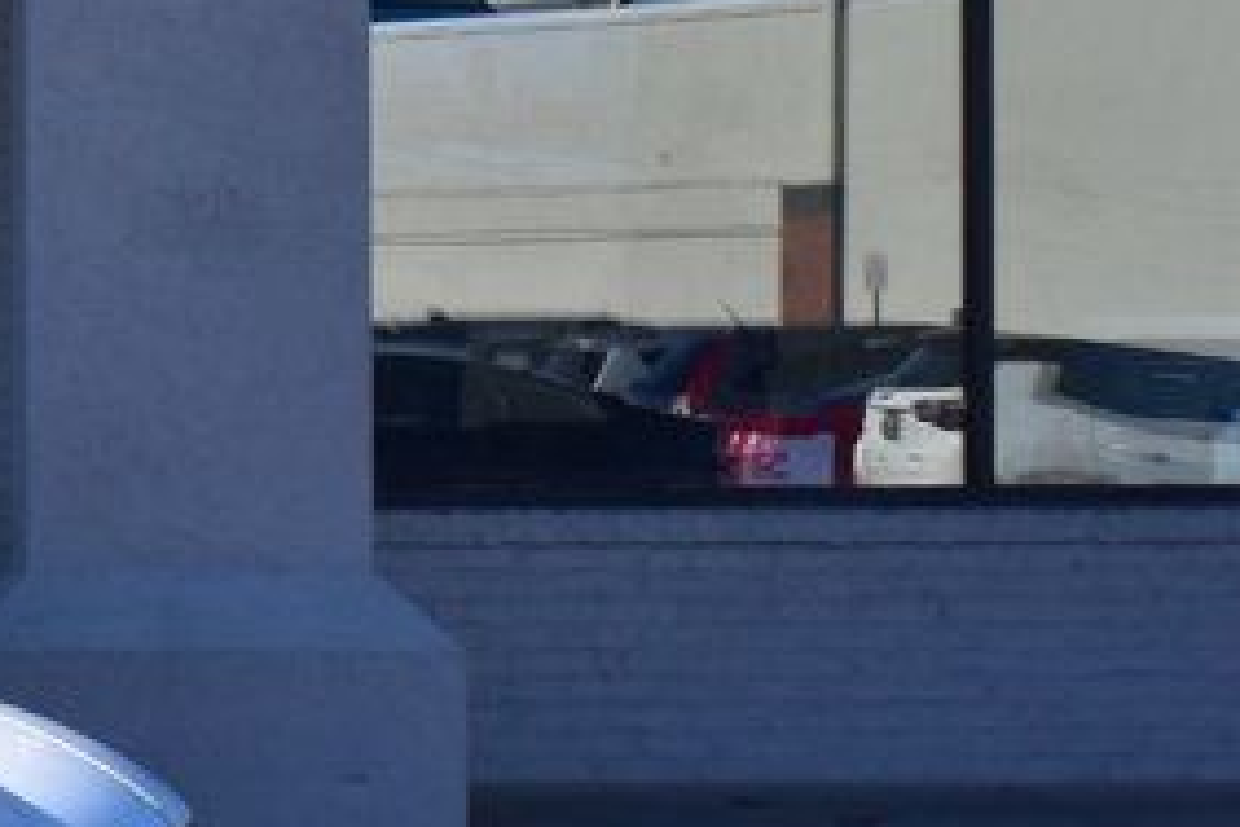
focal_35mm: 158
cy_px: 286
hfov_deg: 12.3
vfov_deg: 8.7
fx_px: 5435
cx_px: -660
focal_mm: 29
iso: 400
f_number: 11
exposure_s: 1/400
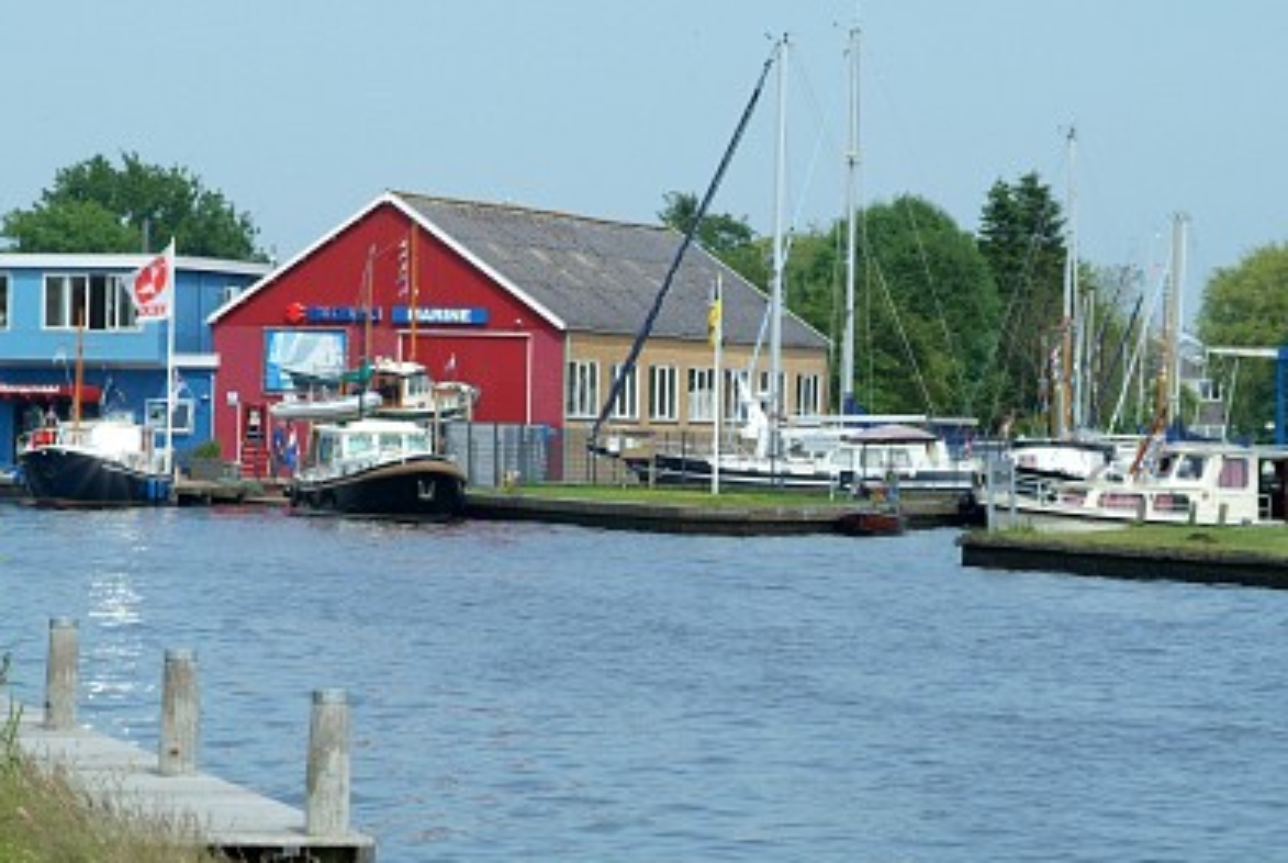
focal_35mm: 176
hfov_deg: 11.7
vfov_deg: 7.8
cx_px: 606
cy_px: 390
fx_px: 6306
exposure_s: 1/1000
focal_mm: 102
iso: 400
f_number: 9.5
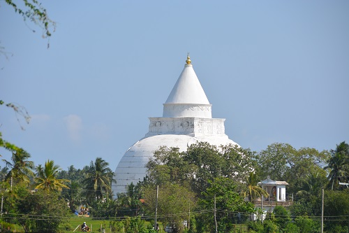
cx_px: 174
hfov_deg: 9.2
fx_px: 2180
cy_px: 116
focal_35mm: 225
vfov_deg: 6.1
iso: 200
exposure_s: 1/800
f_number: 7.1
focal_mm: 150
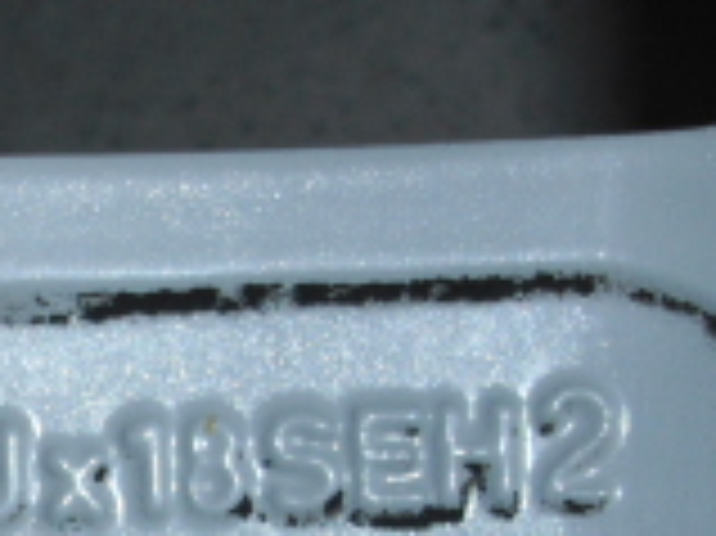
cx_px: -27
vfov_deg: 9.5
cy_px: 689
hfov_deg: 12.7
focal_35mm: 153
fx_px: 3162
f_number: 2.8
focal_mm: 6.2
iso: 64
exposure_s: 1/60
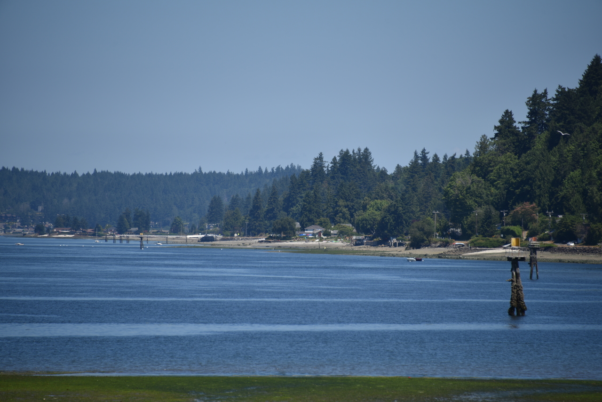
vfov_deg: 4.6
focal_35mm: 300
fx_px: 5017
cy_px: 201
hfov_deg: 6.9
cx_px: 301
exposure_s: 1/640
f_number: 6.3
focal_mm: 300
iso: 100
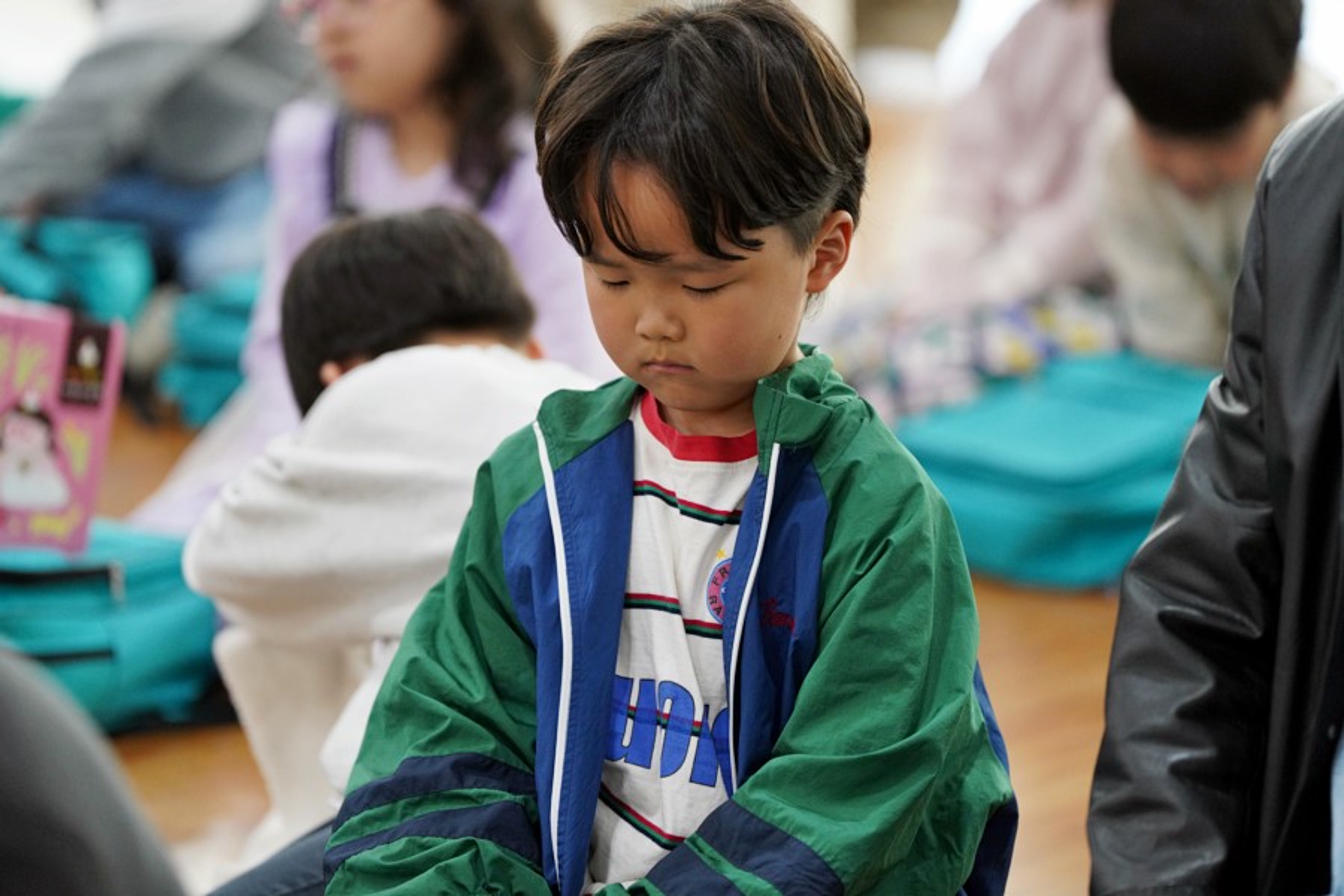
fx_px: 7466
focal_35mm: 200
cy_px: 448
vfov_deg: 6.9
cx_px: 672
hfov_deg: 10.3
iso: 2000
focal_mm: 200
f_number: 2.8
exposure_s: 1/250
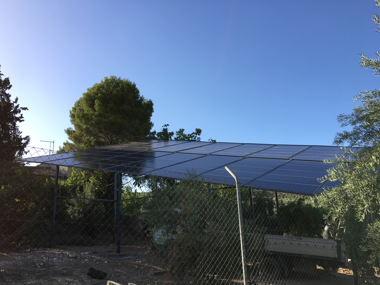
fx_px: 318
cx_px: 190
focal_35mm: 29
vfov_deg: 48.2
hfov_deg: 61.7
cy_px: 142
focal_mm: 4.15
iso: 25
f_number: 2.2
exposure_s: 1/680
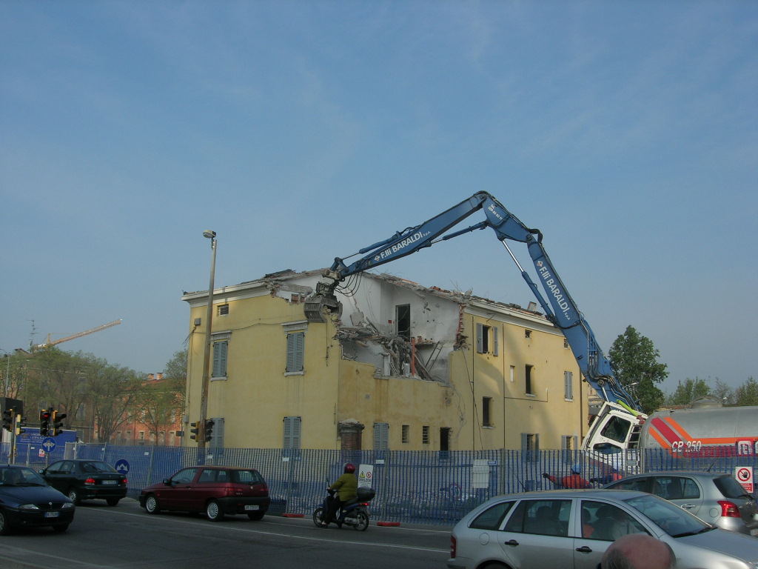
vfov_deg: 37.7
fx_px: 832
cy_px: 284
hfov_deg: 49.0
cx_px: 379
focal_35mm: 38
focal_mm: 7.8
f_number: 4.8
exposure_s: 1/687
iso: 64
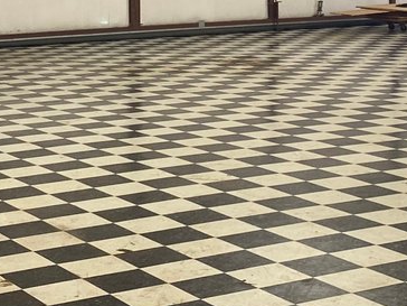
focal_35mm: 108
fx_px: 1270
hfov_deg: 18.2
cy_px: -136
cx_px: 194
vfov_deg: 13.0
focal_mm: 4.25
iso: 64
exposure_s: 1/60
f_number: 1.8
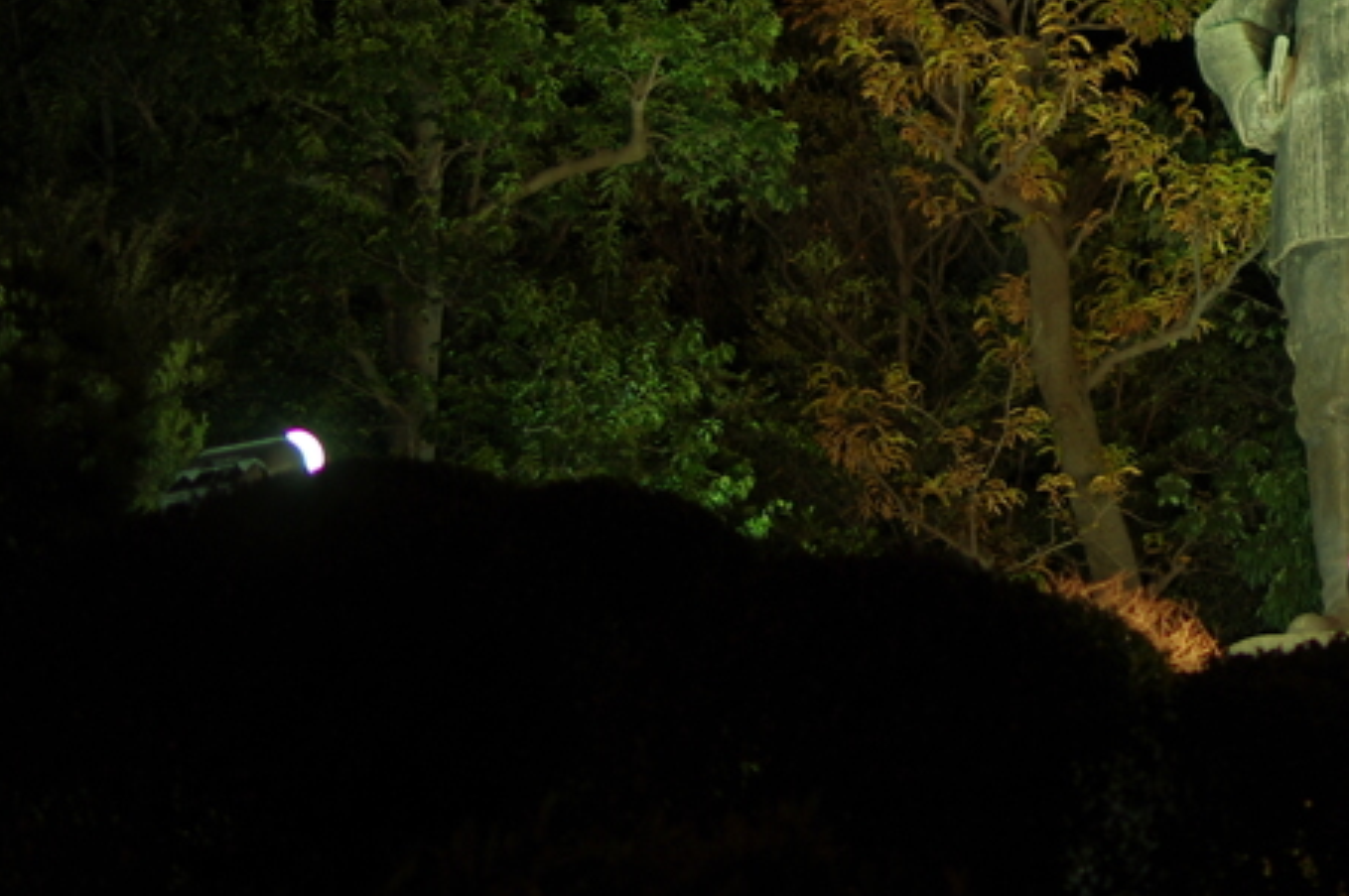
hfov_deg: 19.0
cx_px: 1438
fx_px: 3893
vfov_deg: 13.0
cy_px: 24
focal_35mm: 104
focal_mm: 31
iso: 200
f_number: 1.8
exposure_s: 1/60
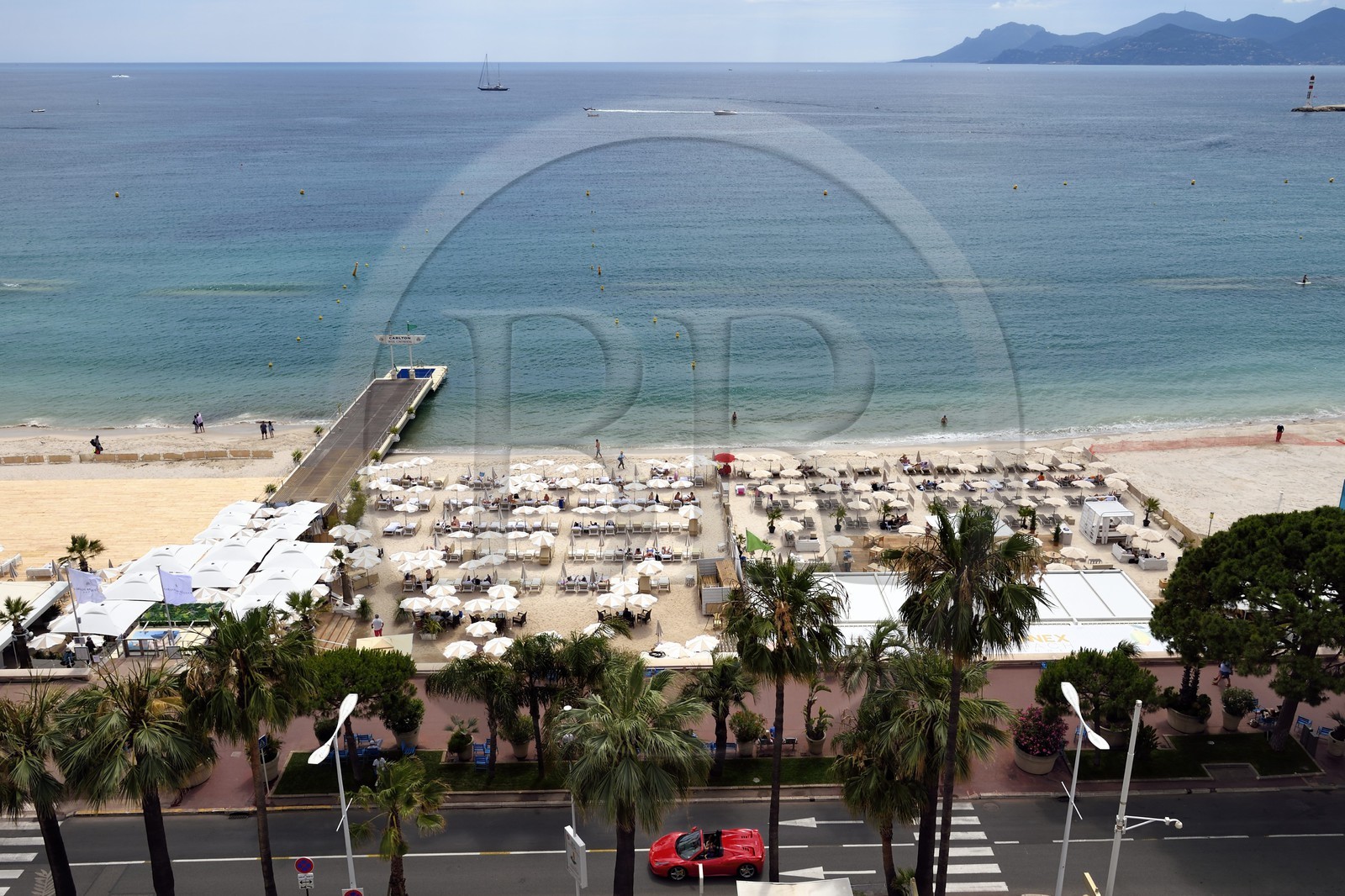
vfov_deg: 46.4
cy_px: 448
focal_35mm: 28
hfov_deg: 65.5
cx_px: 672
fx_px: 1046
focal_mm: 28
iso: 200
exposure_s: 1/500
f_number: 10
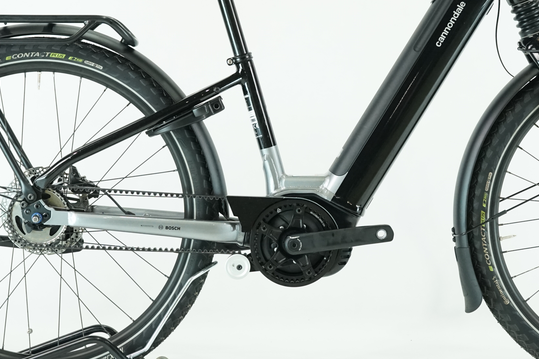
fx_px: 1632
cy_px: 84
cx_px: 325
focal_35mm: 109
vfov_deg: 12.5
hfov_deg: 18.7
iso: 2500
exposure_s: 1/200
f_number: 5.6
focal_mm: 60
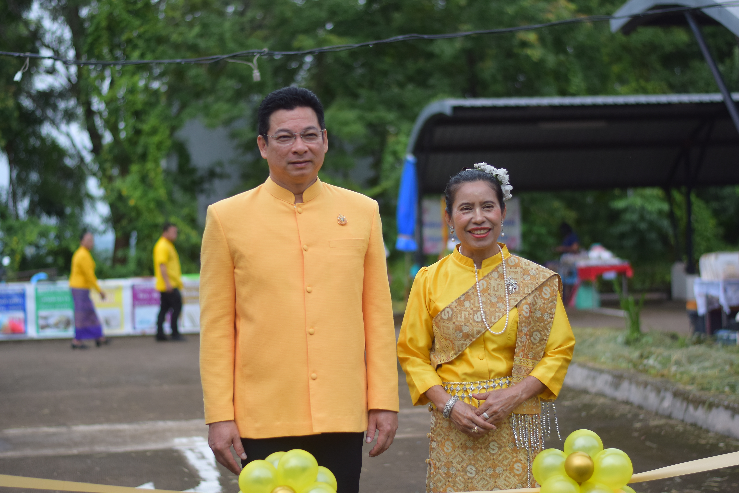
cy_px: 246
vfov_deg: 18.2
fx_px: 1540
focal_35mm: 75
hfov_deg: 27.0
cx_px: 370
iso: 400
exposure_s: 1/4000
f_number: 1.8
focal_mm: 50
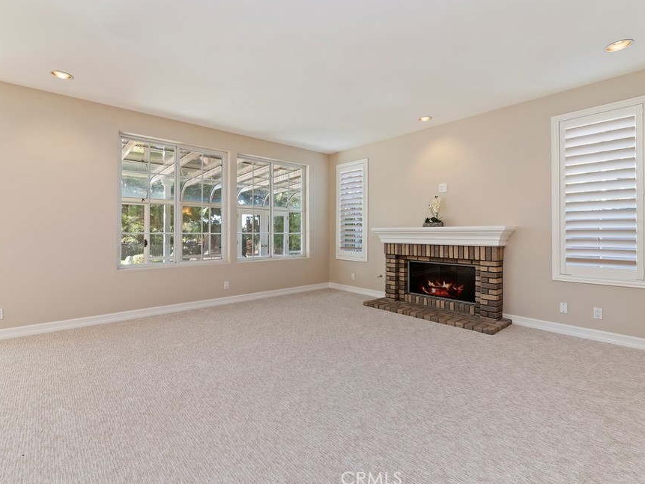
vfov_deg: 78.1
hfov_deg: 94.5
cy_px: 234
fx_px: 298
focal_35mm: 16
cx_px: 327
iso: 500
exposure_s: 1/15
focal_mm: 14
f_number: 10
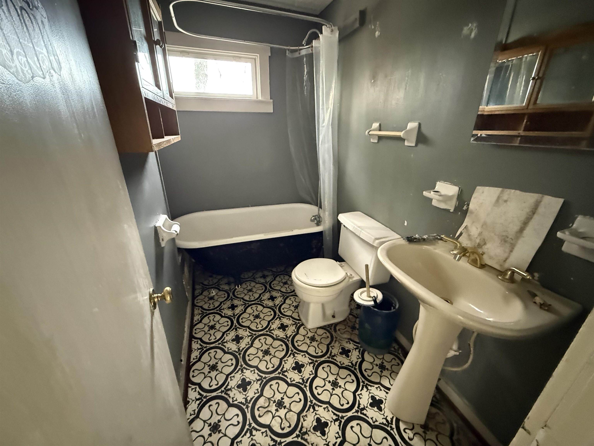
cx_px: 297
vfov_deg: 85.7
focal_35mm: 14
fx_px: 240
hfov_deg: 102.1
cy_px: 223
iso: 1600
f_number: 2.2
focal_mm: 2.22
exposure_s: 1/40
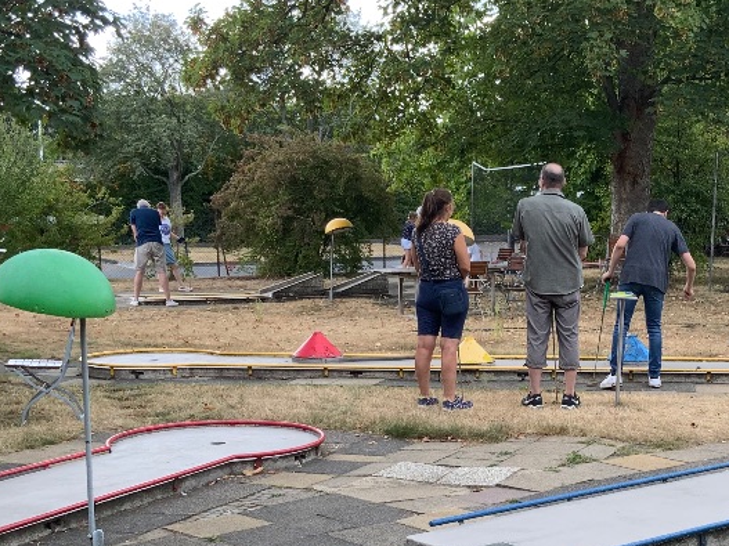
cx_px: 551
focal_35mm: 66
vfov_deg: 22.0
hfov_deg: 28.9
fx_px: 1390
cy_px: 413
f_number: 1.8
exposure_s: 1/141
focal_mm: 3
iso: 16
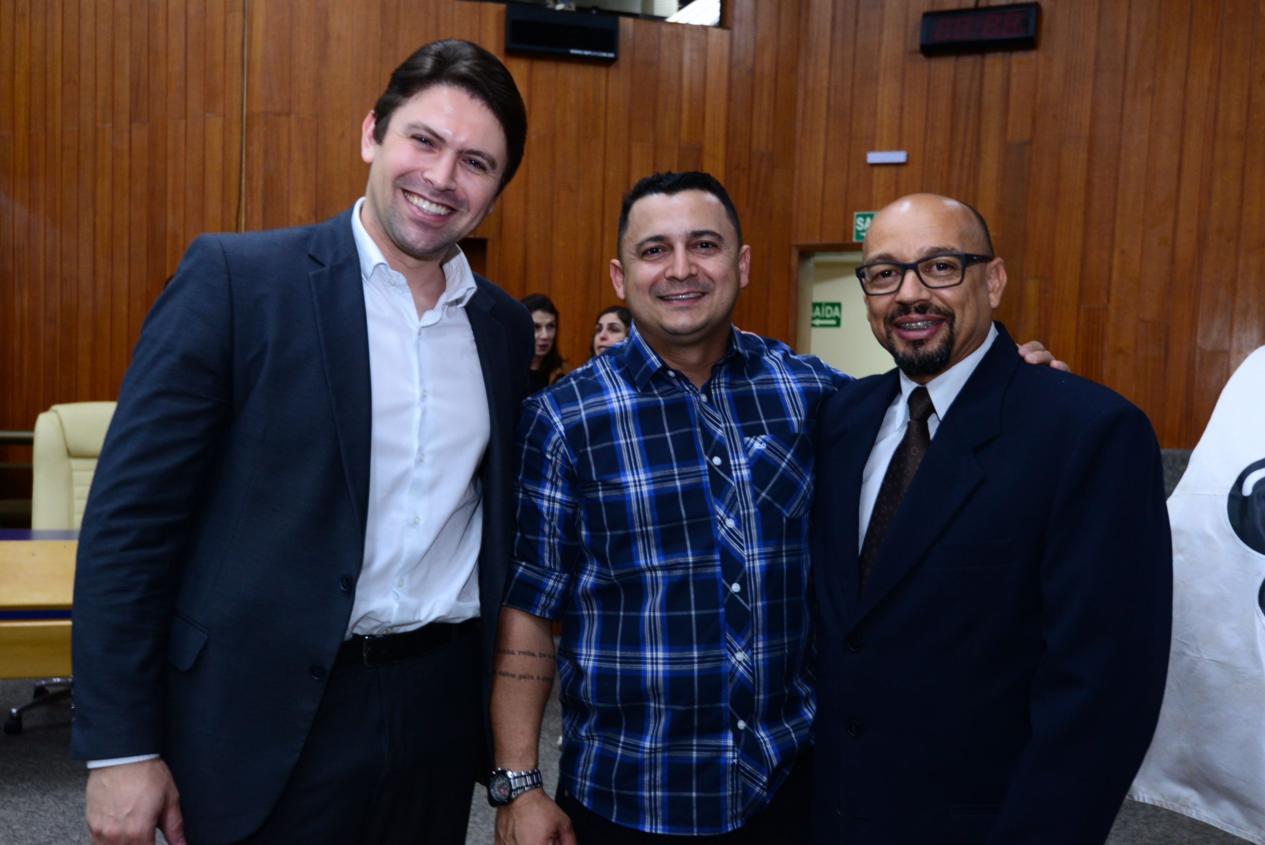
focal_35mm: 35
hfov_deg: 54.4
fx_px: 1230
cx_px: 632
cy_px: 422
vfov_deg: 37.9
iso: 1600
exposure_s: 1/80
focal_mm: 35
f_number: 5
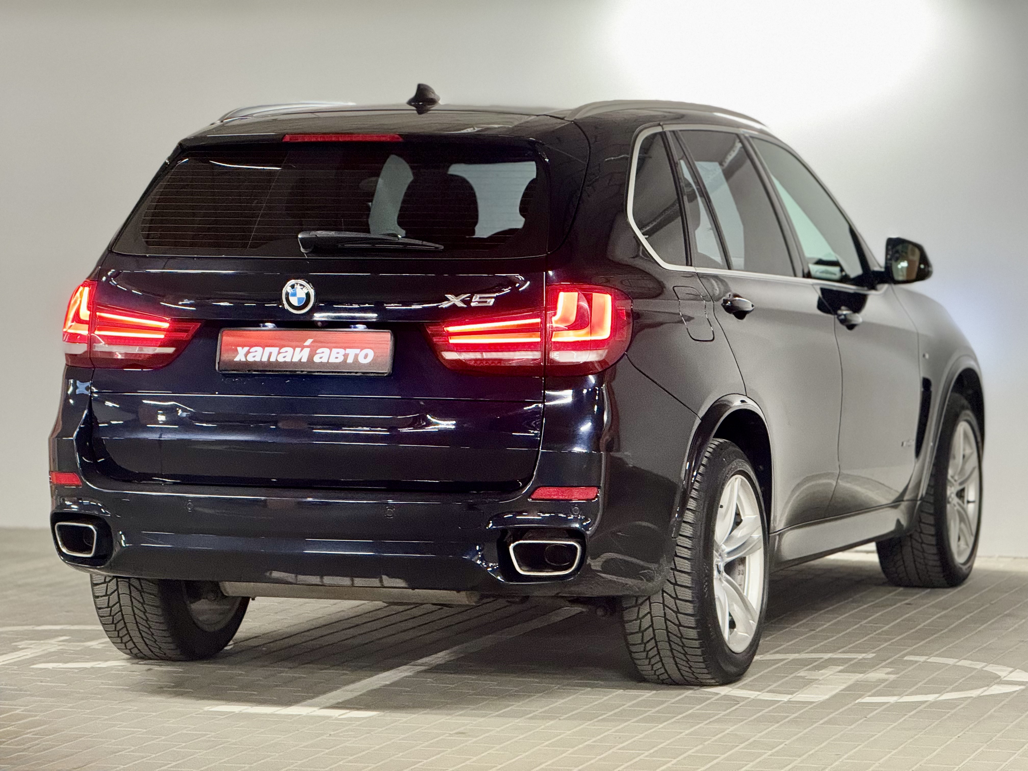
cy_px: 386
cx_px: 514
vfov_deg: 12.3
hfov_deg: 16.4
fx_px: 3564
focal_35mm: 120
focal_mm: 15.66
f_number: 2.8
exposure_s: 1/50
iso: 640
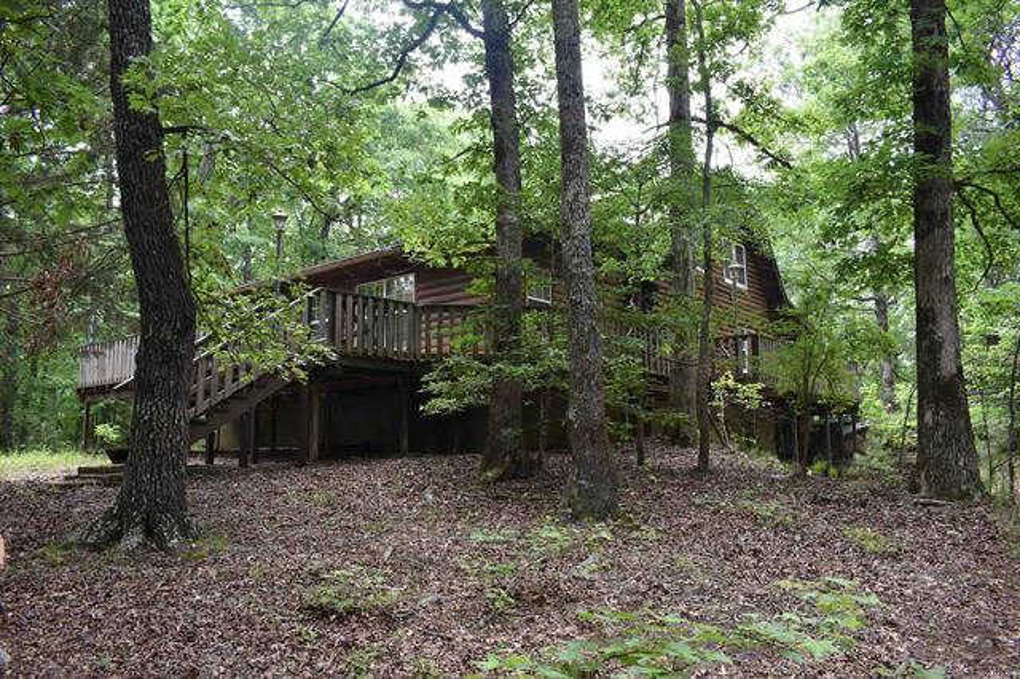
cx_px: 510
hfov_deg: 67.4
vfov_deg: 47.9
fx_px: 765
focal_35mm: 27
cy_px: 340
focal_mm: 18
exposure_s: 1/250
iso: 400
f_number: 5
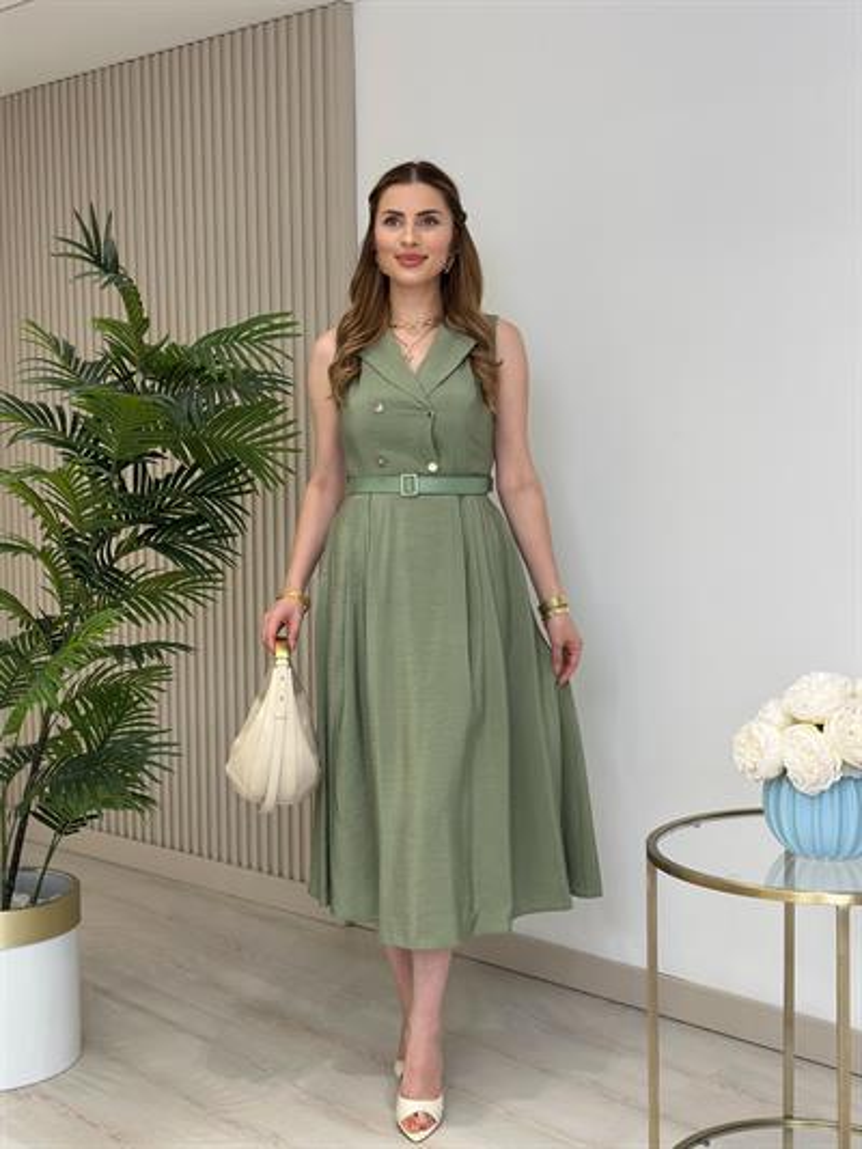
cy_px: 574
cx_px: 431
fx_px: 1593
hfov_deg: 30.3
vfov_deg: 39.6
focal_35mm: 48
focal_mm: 6.86
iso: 80
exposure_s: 1/262
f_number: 1.78
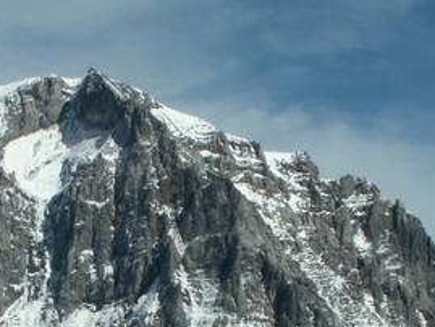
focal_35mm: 164
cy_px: 361
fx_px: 2062
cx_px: 110
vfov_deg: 9.0
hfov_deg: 12.0
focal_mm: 11.6
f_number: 8
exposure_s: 1/320
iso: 50
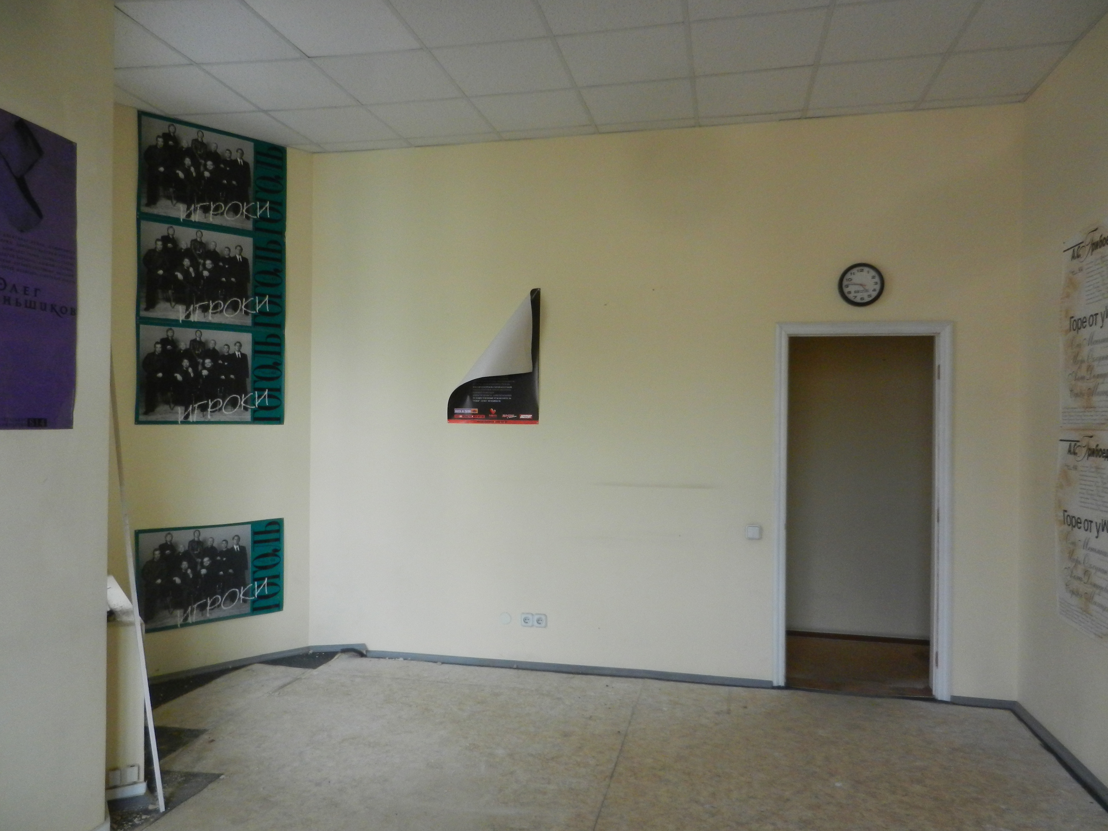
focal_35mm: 25
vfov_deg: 54.9
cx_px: 554
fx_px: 800
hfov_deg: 69.4
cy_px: 416
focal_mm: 4.5
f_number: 3.5
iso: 400
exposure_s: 1/100
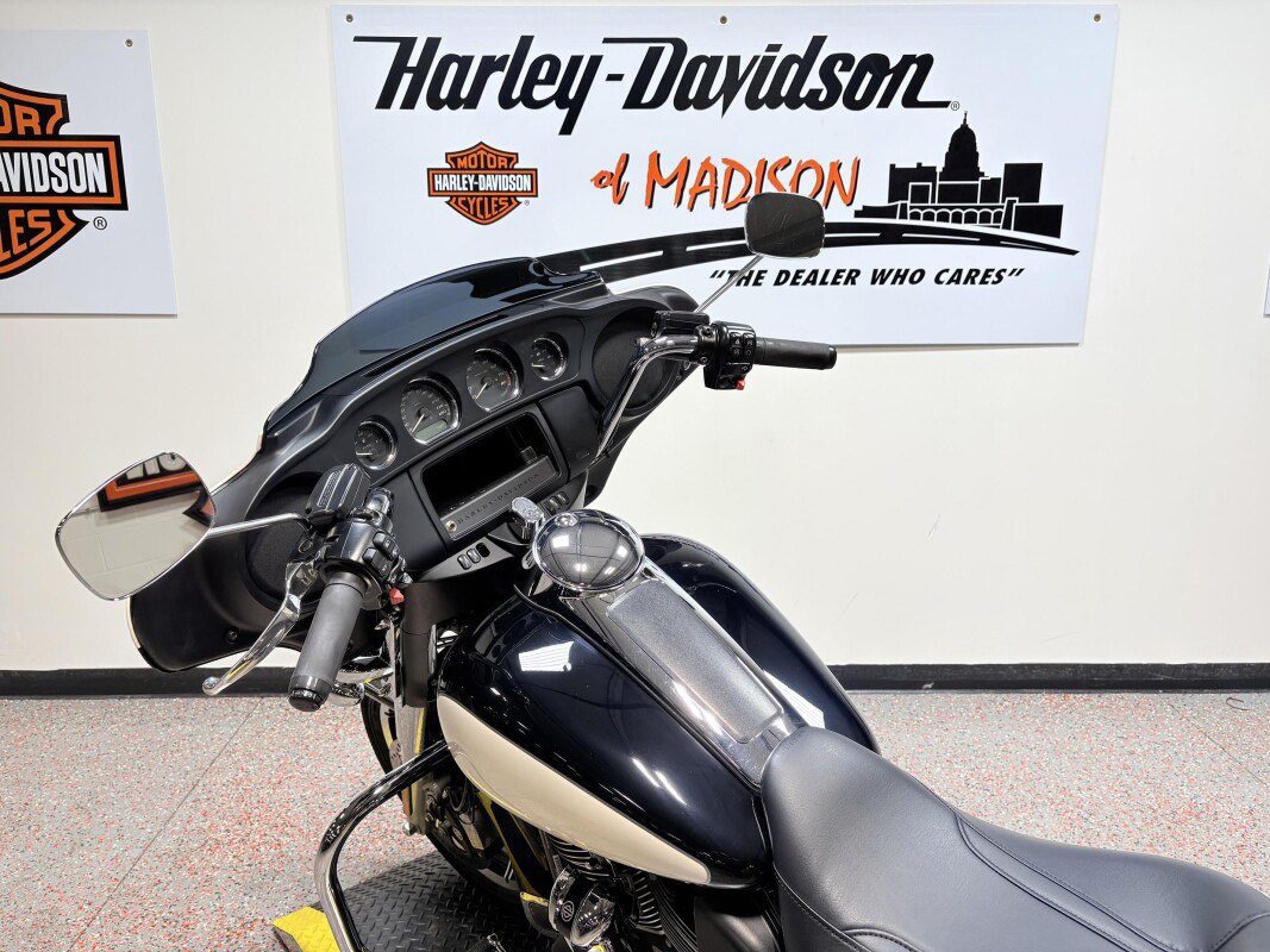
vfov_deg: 53.1
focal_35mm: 26
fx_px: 954
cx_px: 635
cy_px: 476
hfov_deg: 67.3
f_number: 1.6
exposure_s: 1/120
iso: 32
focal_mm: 5.96
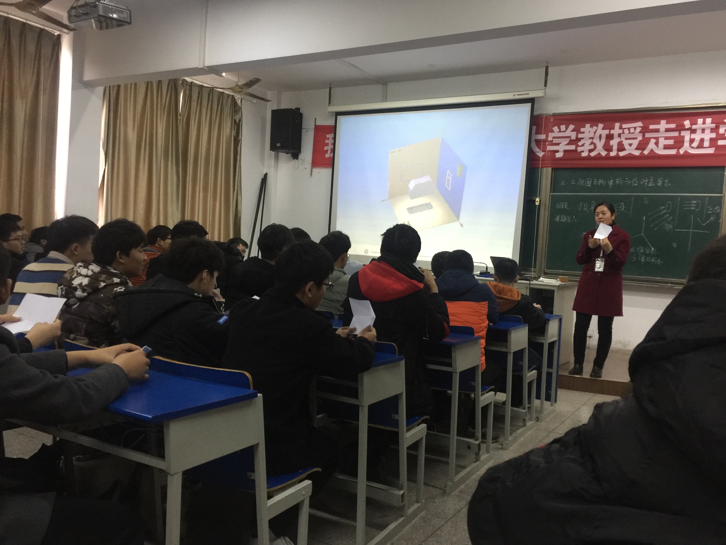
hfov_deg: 61.7
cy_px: 272
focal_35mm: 29
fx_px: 608
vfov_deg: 48.2
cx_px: 363
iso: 100
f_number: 2.2
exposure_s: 1/10
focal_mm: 4.15
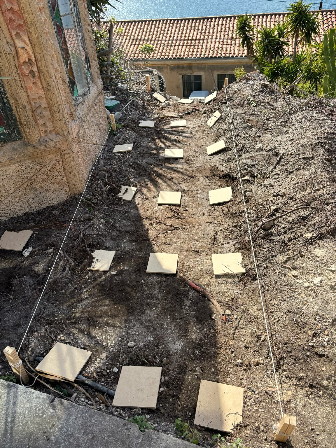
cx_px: 168
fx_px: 336
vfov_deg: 67.3
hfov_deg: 53.1
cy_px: 224
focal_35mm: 26
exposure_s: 1/1812
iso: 50
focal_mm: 5.96
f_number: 1.6
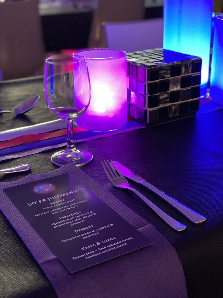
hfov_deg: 28.0
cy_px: 149
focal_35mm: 52
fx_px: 447
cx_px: 112
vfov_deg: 36.8
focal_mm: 6
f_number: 2
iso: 400
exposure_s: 1/24
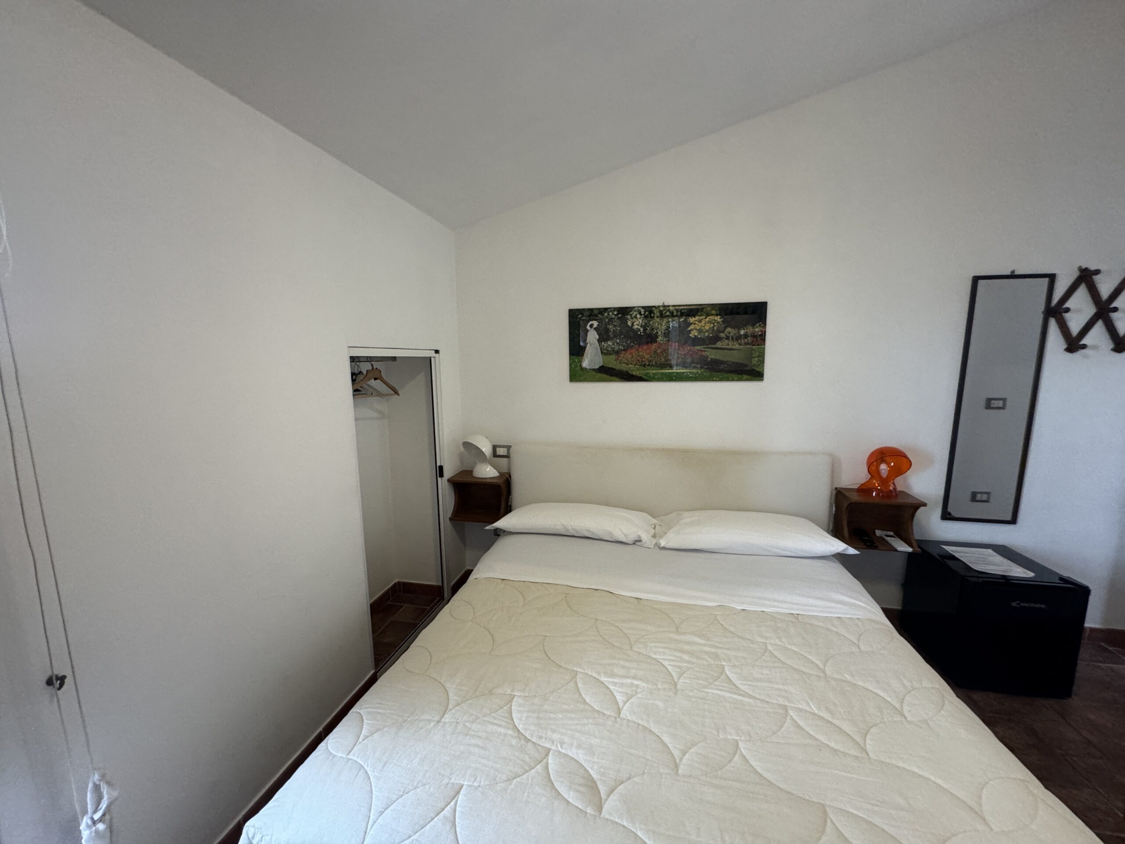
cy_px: 422
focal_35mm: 14
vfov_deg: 85.7
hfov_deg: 102.1
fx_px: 455
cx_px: 562
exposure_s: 1/99
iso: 250
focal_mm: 2.22
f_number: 2.2
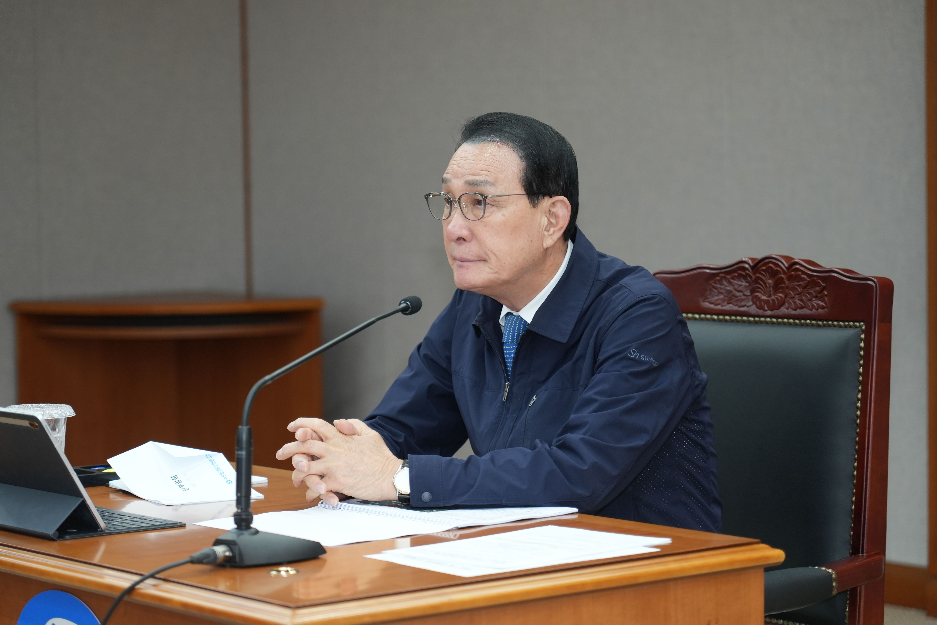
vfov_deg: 13.0
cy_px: 312
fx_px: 2733
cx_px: 468
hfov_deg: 19.5
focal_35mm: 105
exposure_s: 1/200
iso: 1250
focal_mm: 105
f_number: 4
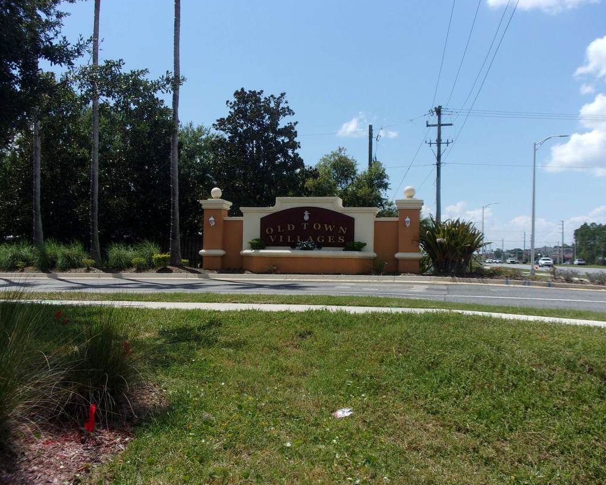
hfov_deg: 52.8
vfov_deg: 43.3
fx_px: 610
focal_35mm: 34
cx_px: 295
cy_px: 229
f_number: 10.8
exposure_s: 1/100
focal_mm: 5.1
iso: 80
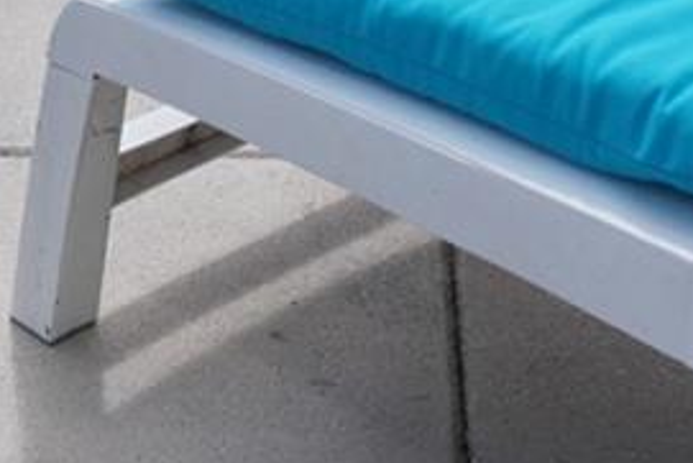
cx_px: 284
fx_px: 3581
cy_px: -870
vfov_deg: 6.8
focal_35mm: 186
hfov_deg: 11.0
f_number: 8
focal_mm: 21
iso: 100
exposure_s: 1/160
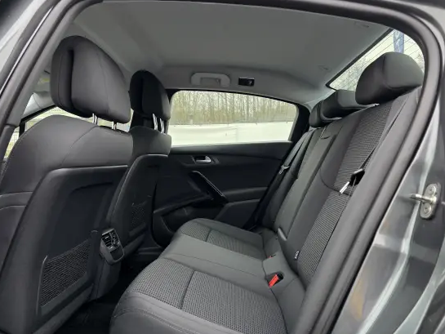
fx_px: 347
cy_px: 168
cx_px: 216
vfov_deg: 51.4
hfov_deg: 65.3
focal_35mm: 27
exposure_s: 1/100
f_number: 1.7
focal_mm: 6.3
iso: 500
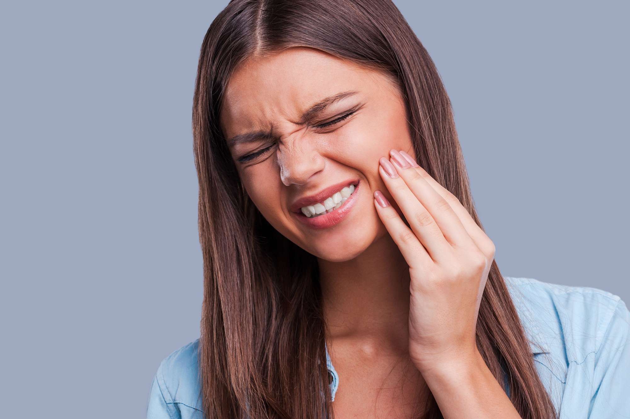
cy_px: 210
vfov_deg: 10.5
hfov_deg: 15.8
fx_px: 2274
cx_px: 315
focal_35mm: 130
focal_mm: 130
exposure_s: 1/160
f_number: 11
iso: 200
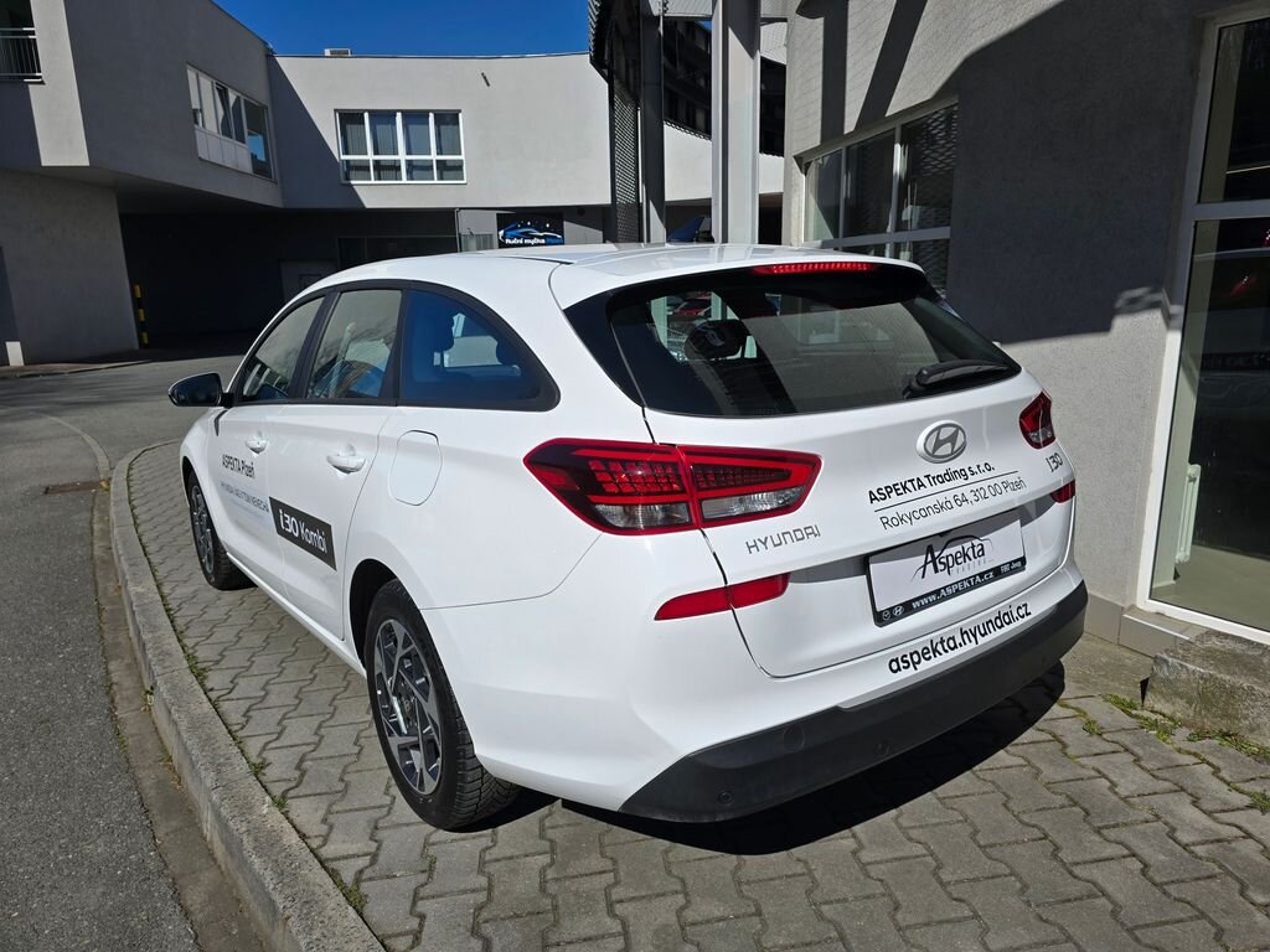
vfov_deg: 58.9
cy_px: 476
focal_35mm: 23
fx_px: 844
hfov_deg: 73.9
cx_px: 635
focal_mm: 6.3
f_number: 1.7
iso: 12
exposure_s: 1/1844
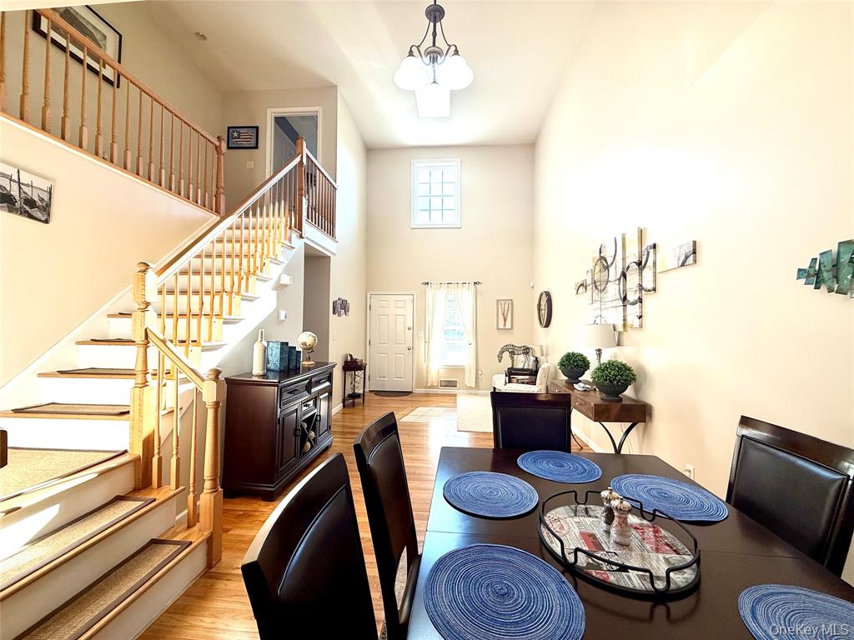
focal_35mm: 14
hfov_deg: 102.1
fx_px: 345
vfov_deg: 85.7
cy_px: 320
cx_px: 427
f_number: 2.2
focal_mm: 2.22
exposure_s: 1/120
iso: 80
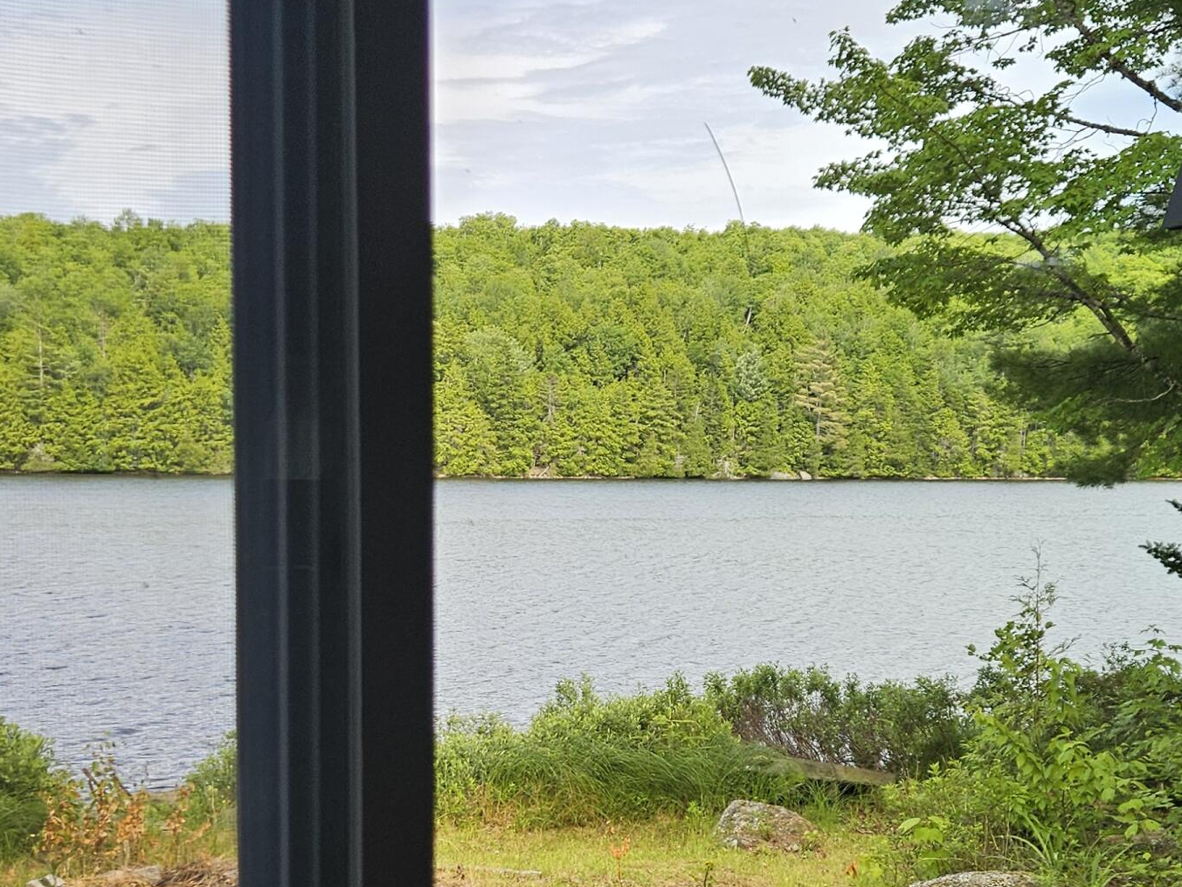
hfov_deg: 37.5
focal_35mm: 51
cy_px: 655
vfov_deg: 28.2
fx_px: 1742
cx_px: 637
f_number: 1.8
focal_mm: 5.4
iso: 32
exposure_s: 1/575
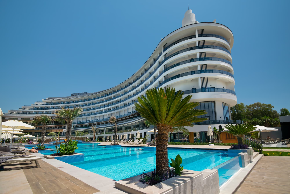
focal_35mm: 15
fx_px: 121
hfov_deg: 100.4
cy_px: 97
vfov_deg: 77.3
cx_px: 145
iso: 100
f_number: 6.3
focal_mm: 10
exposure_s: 1/200
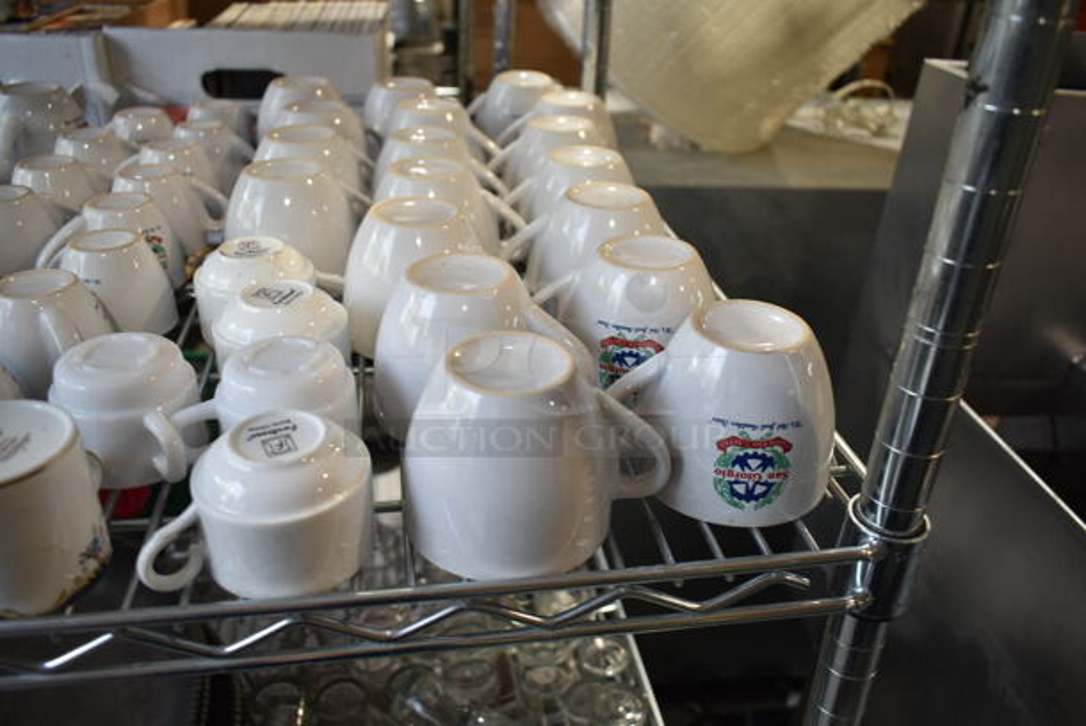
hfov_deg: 61.9
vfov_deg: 43.7
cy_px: 363
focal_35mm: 30
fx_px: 906
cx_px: 543
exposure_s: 1/60
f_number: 3.5
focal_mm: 20
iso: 200
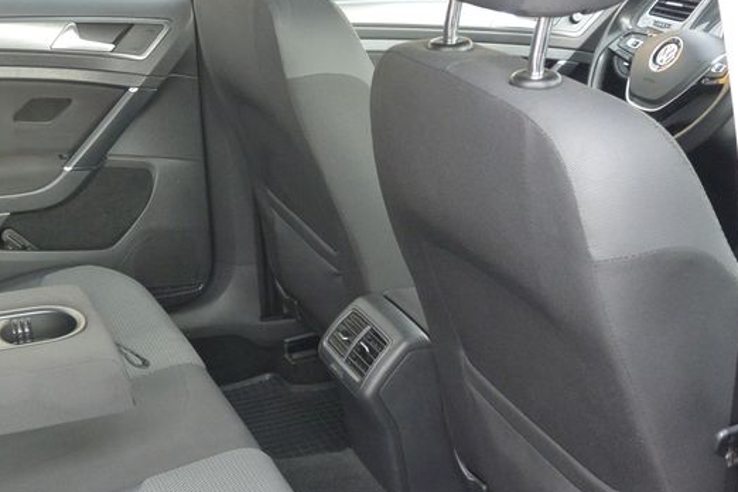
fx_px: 1086
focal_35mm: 53
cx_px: 191
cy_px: 453
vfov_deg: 24.7
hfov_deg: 36.7
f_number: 3.5
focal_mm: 10
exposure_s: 1/125
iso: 320
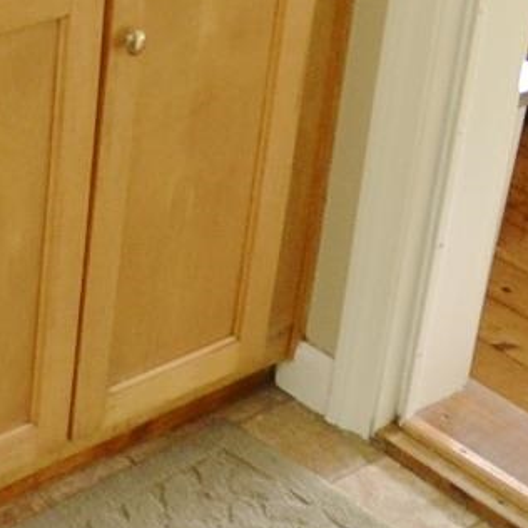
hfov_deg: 16.8
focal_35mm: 93
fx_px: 1605
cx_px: -282
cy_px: -95
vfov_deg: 17.8
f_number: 3.5
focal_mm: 10
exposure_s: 1/60
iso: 800
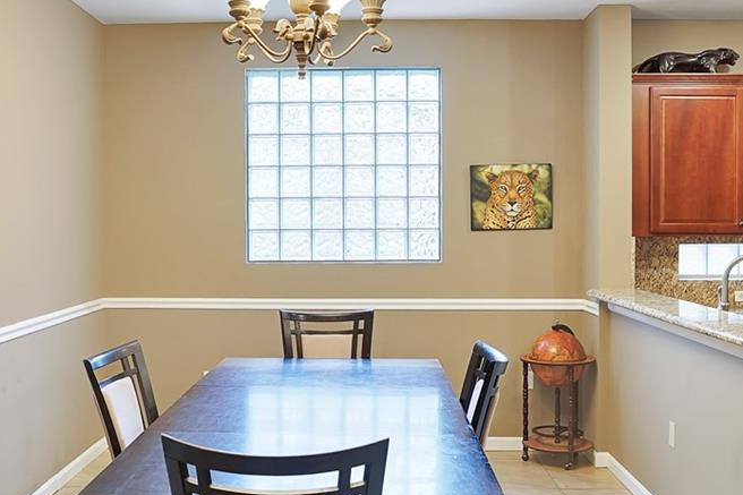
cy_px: 287
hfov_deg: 49.4
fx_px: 805
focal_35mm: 39
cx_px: 325
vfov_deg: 34.1
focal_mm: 16
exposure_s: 1/125
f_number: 3.2
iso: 1600
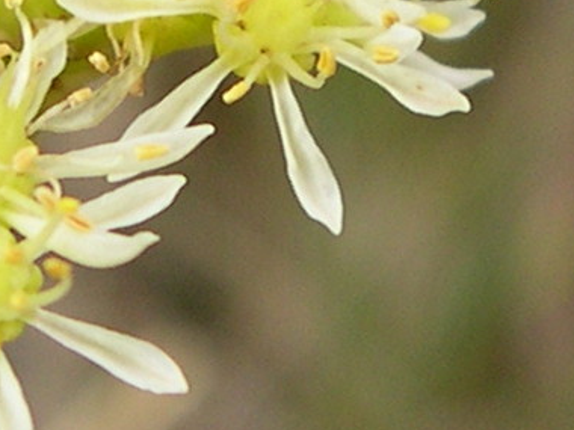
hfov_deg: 12.5
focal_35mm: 150
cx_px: -301
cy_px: -221
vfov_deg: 9.6
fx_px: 2487
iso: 100
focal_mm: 8
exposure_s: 1/340
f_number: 2.8
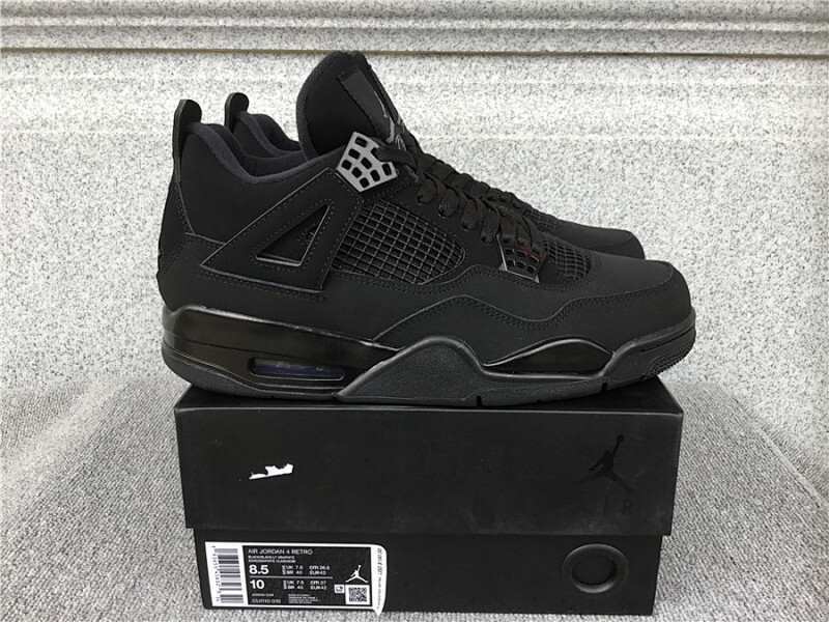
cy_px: 311
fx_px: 742
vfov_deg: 45.4
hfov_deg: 58.4
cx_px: 414
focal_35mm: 31
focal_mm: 3.3
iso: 32
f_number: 2.4
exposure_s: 1/100
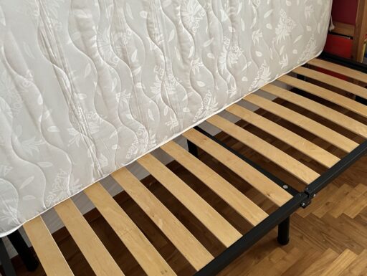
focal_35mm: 26
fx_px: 276
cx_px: 184
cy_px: 138
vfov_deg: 53.1
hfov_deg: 67.3
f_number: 1.5
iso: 500
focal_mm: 5.7
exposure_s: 1/58
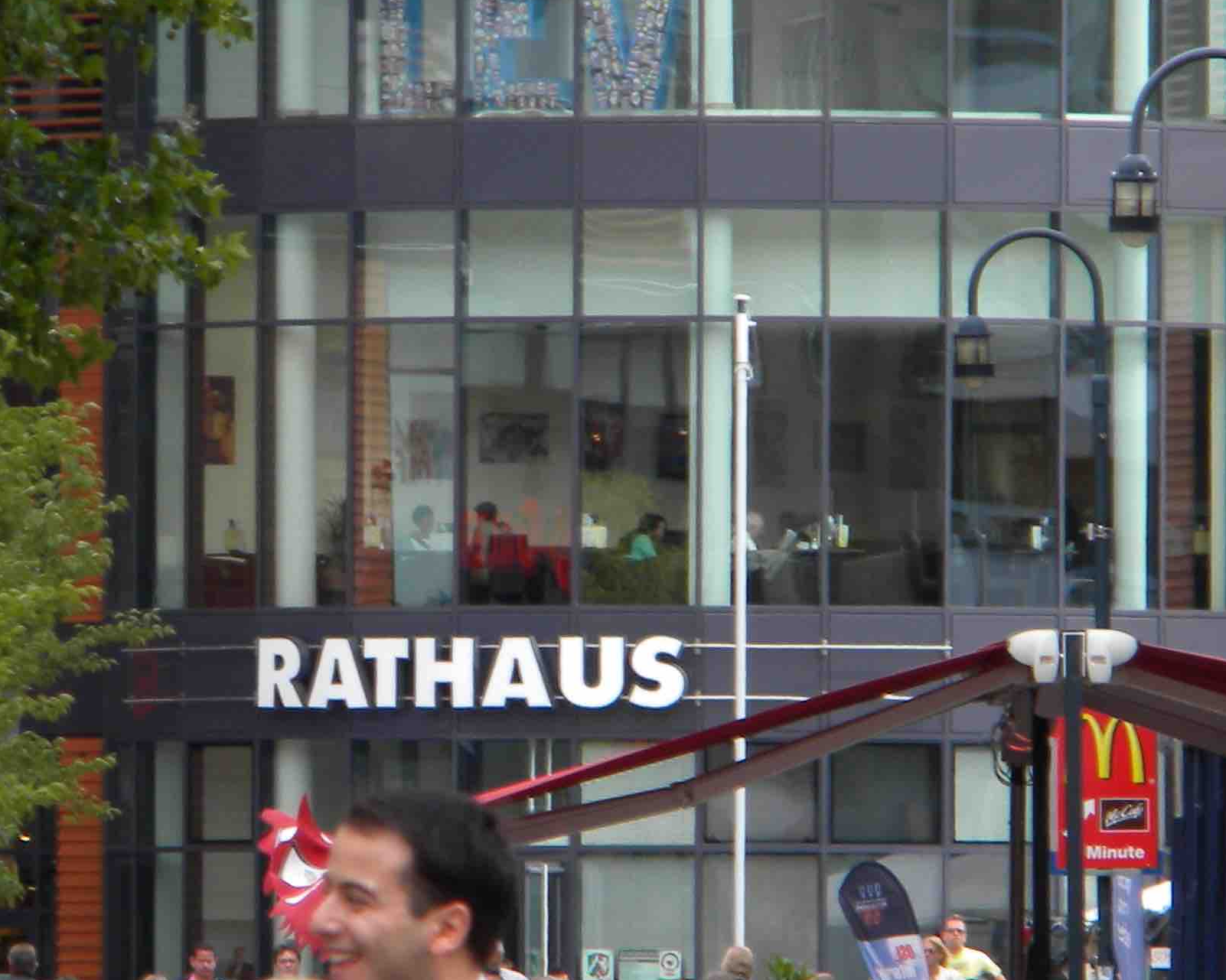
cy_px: 683
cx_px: 476
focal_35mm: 618
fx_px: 22420
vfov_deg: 2.5
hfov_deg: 3.1
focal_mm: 50.4
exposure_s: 1/91.1
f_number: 5.4
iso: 80
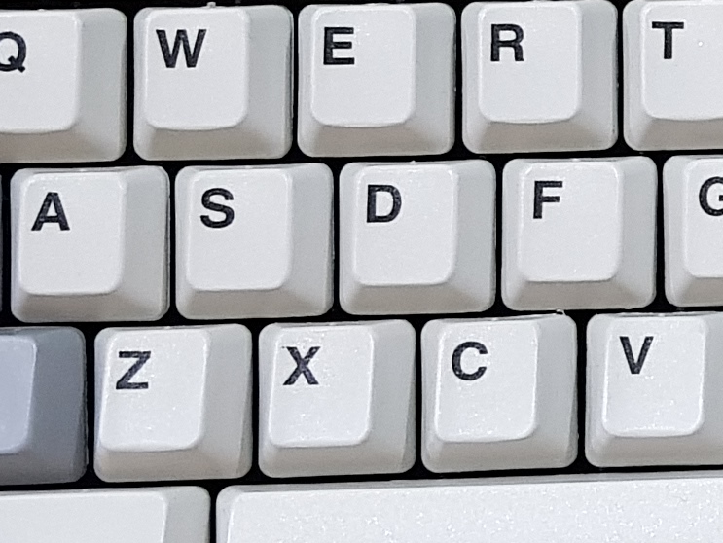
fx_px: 2946
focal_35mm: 141
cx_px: 1269
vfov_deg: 10.4
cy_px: 0
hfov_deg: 12.8
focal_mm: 4.3
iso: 200
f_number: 1.7
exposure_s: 1/13
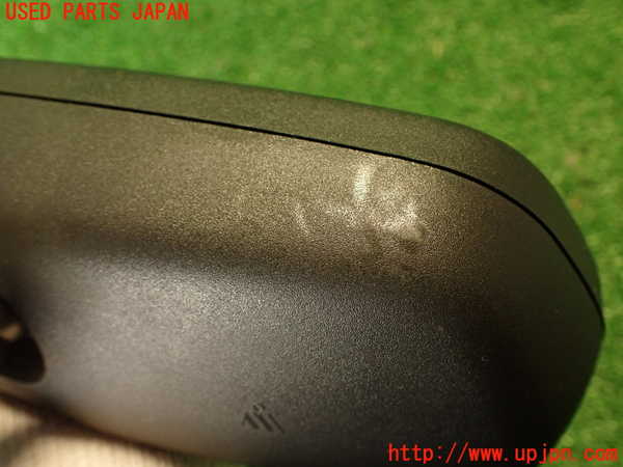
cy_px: 234
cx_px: 312
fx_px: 576
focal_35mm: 32
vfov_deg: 44.2
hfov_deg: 56.8
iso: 400
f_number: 2.4
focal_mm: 5.79
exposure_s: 1/30
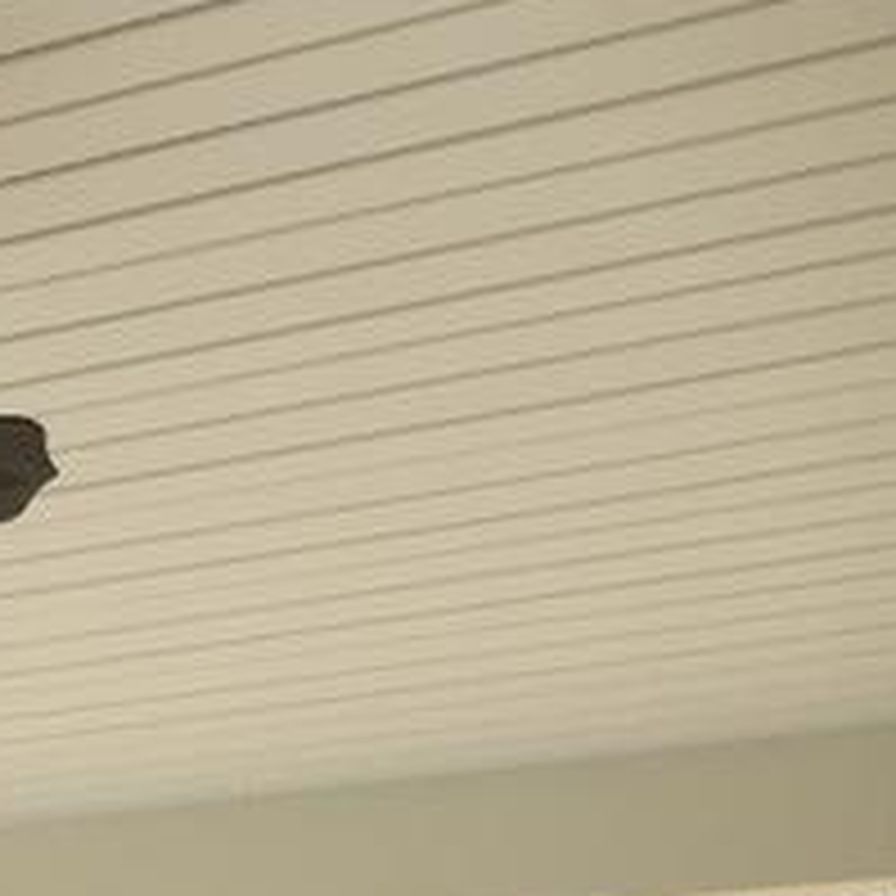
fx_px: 2518
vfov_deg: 19.4
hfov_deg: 16.1
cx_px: -837
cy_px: 964
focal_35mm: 86
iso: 125
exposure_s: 1/250
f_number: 3.4
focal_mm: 4.5
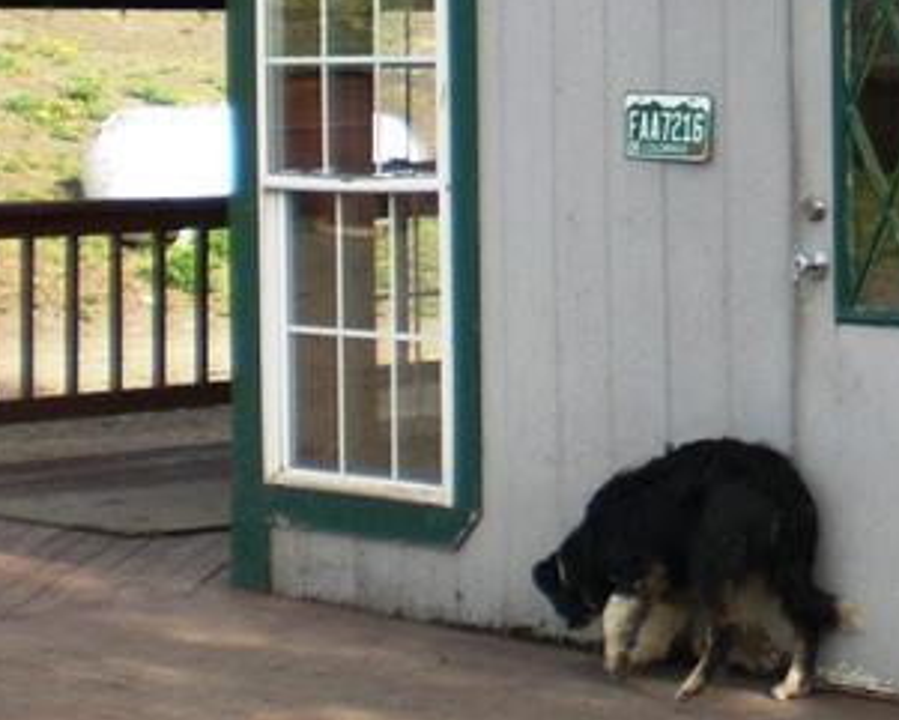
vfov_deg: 12.1
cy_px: 30
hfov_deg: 14.1
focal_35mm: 126
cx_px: 1416
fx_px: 3354
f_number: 3.1
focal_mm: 6.3
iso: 50
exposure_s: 1/400
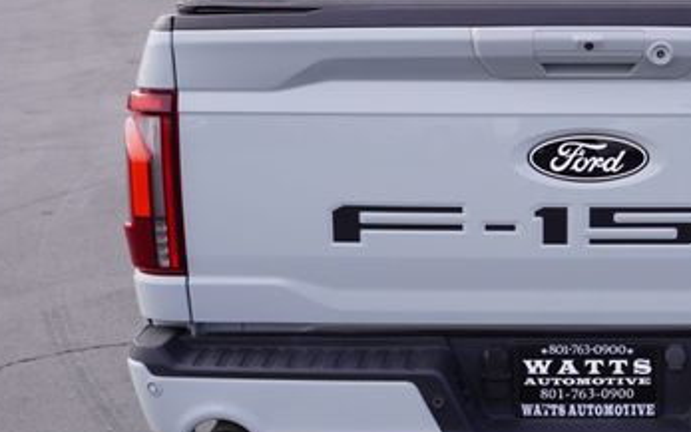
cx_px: 577
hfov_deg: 30.6
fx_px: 1223
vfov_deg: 20.0
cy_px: 187
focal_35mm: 65
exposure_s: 1/125
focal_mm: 23
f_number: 5.6
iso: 100
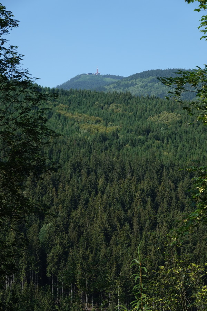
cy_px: 156
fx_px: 716
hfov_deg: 16.5
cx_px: 104
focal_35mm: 83
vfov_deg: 24.5
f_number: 6.3
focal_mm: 30.26
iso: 125
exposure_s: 1/400
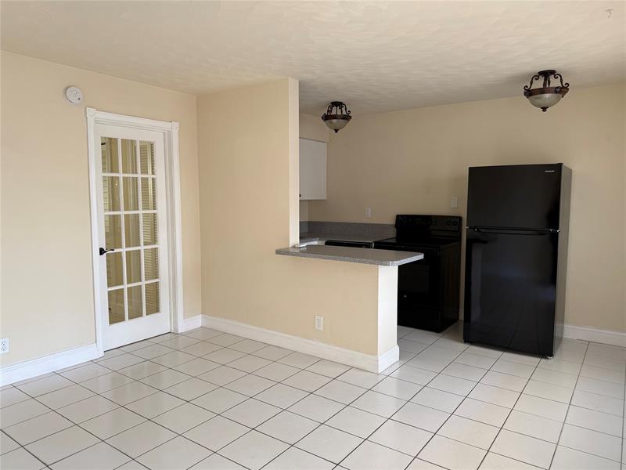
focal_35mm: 24
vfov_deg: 56.8
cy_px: 235
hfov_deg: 71.6
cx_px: 313
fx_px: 434
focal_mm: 6.76
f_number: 1.78
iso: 125
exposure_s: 1/121
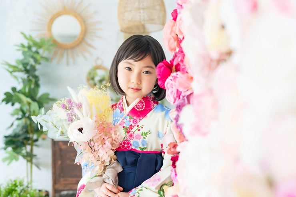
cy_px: 98
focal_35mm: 50
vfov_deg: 27.0
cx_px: 148
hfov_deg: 39.6
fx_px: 411
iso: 125
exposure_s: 1/160
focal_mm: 50
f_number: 2.8
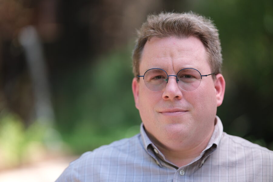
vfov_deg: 12.1
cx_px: 136
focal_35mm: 113
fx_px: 857
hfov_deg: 18.1
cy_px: 91
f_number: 1.2
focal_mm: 75
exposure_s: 1/1500
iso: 160
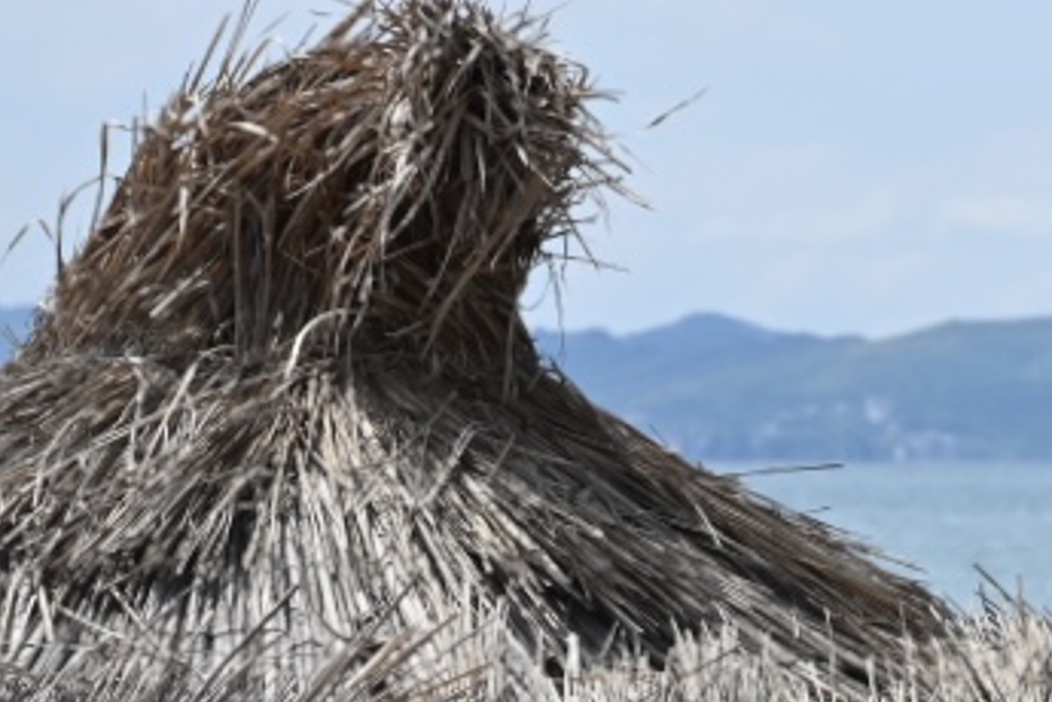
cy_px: 1502
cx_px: 1500
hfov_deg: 3.8
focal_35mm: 536
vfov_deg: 2.6
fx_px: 15662
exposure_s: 1/320
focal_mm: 120
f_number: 14
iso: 250
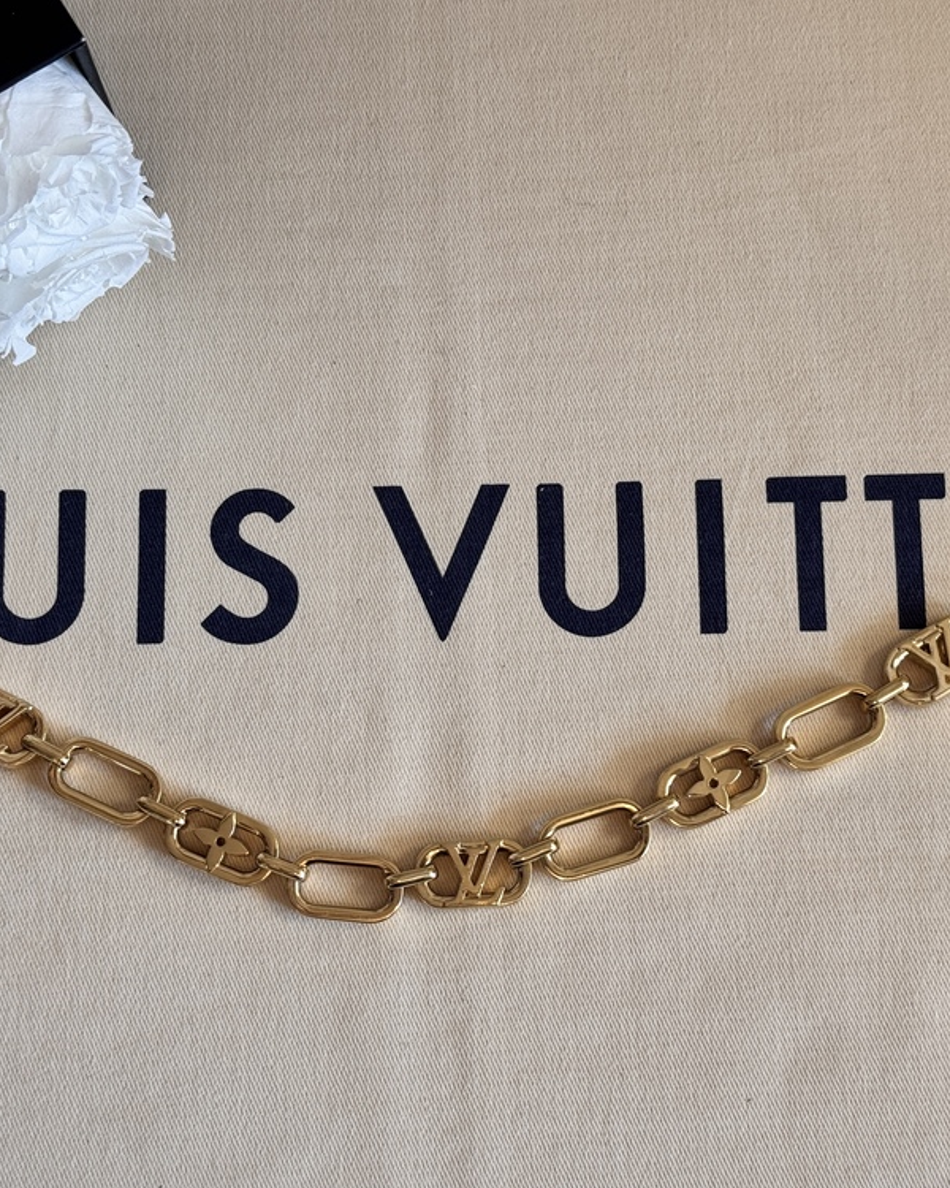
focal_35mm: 63
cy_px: 592
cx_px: 466
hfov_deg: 24.2
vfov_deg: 30.0
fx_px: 2214
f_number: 1.78
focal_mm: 6.76
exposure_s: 1/100
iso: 80
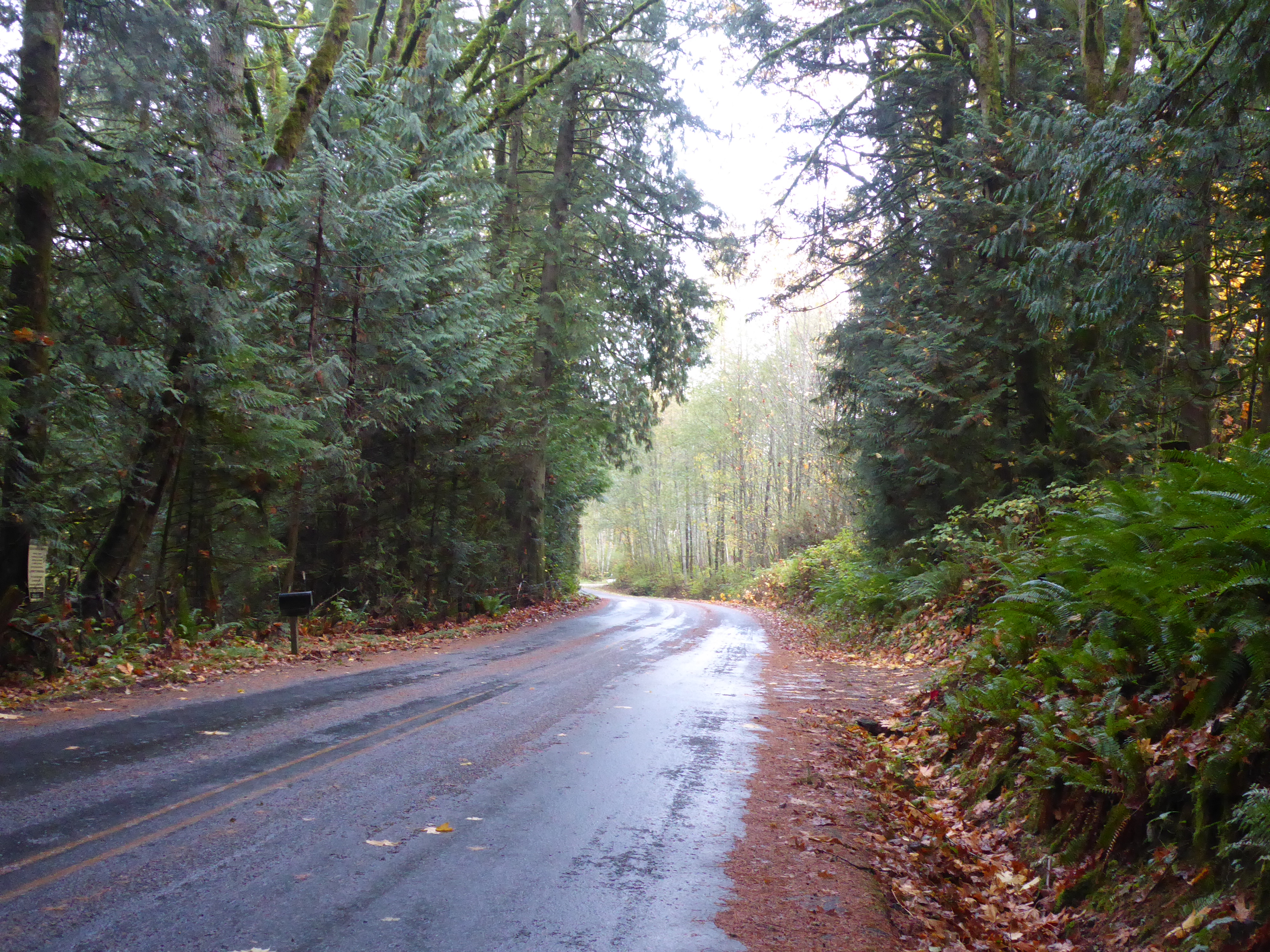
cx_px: 635
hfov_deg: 42.9
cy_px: 476
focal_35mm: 44
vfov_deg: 32.9
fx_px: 1614
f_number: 3.9
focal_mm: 7.8
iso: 800
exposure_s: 1/60
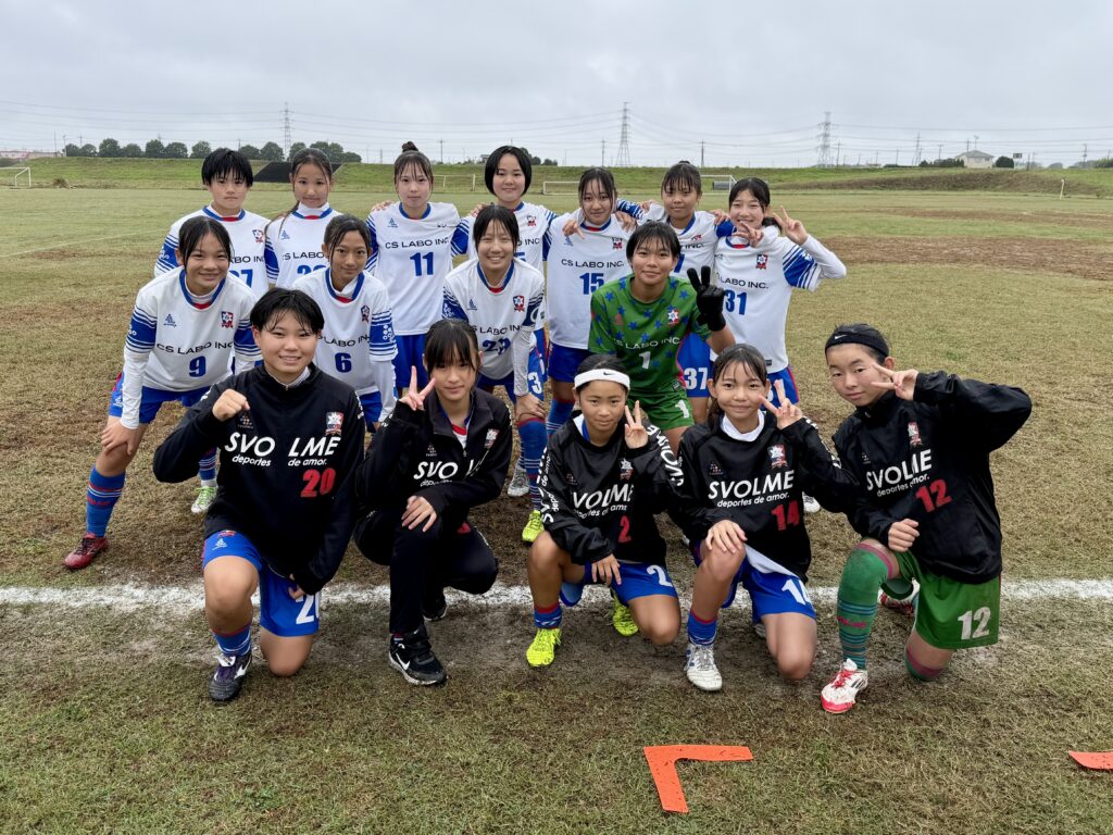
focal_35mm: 24
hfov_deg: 71.6
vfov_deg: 56.8
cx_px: 556
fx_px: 772
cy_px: 418
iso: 80
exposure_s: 1/1192
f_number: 1.78
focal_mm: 6.76
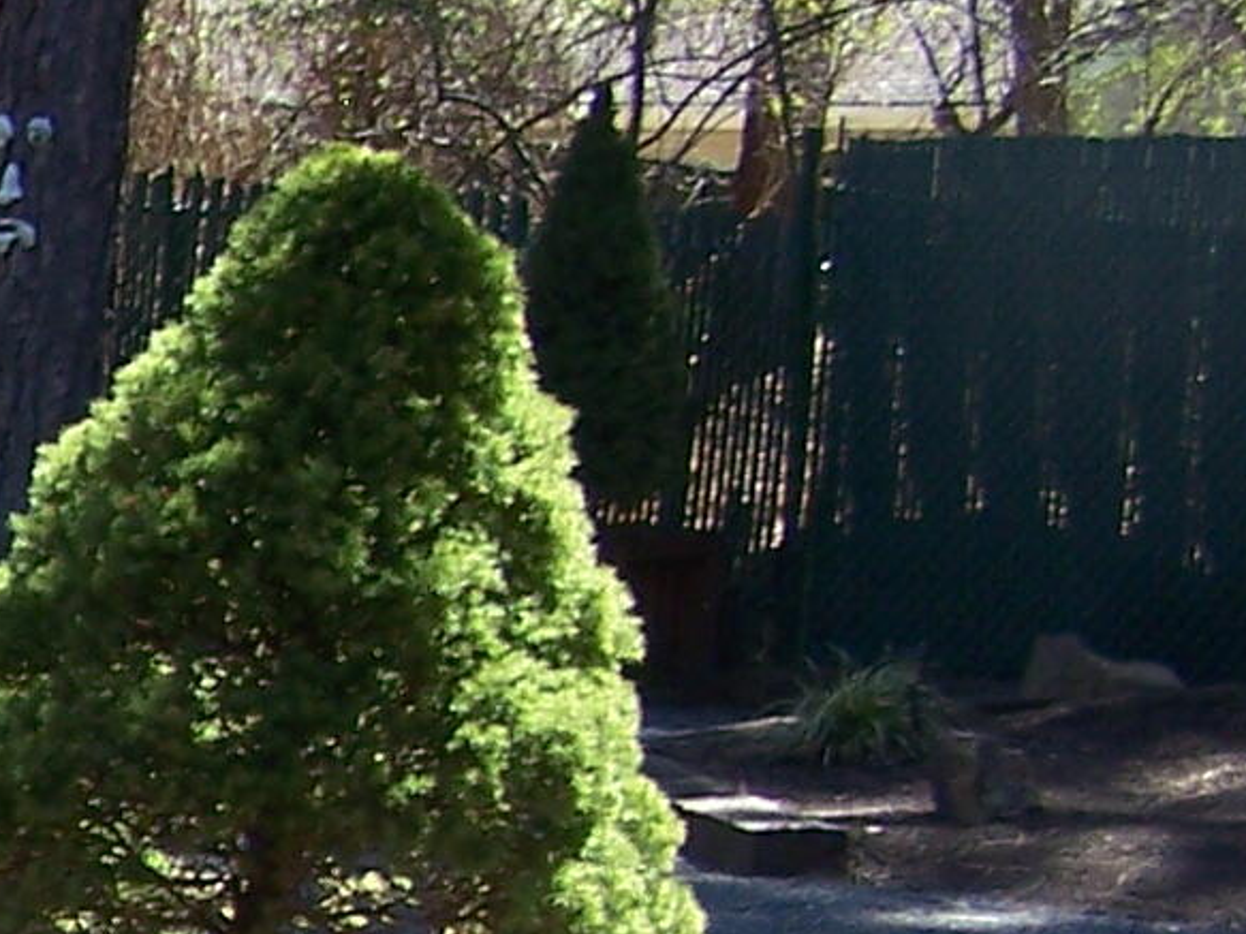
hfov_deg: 10.6
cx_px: -1385
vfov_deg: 8.7
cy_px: 1257
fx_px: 6046
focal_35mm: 168
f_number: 2.8
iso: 80
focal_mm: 6.3
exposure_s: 1/200
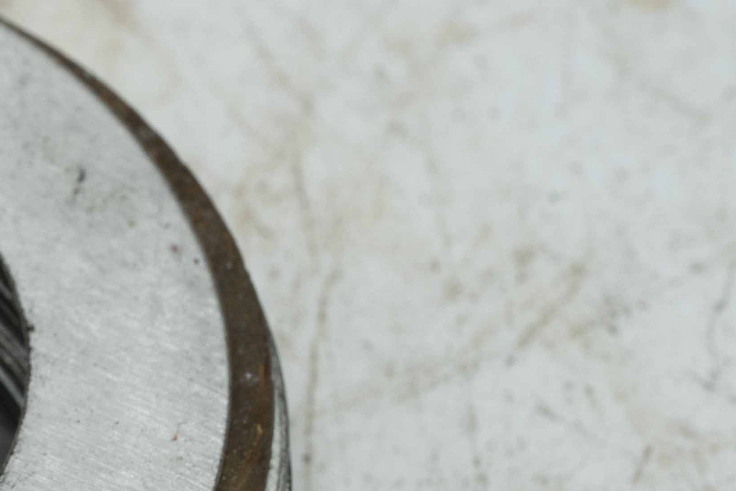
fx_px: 6707
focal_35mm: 328
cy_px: 515
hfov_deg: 6.2
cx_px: -302
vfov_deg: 4.2
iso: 400
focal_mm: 90
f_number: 13
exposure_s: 1/100
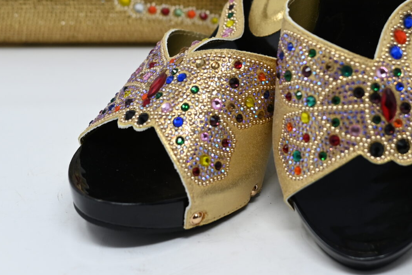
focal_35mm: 97
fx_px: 1111
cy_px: 26
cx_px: 245
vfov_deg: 14.0
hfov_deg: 21.0
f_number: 4.5
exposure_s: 1/250
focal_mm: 40
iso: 400
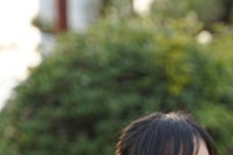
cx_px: 271
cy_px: 277
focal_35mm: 302
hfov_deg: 6.8
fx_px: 1954
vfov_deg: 4.5
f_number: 2.8
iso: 100
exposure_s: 1/125
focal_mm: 75
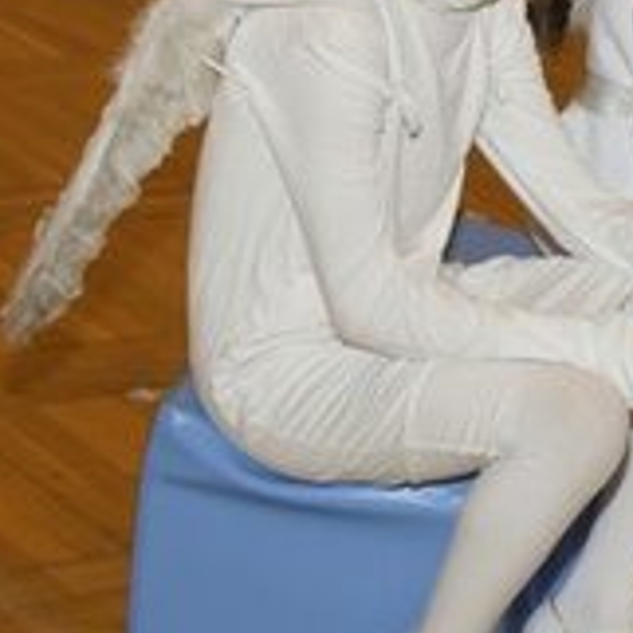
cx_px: 1148
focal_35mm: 154
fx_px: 3186
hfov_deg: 10.6
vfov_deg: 11.3
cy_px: 106
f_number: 5.6
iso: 400
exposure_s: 1/60
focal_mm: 30
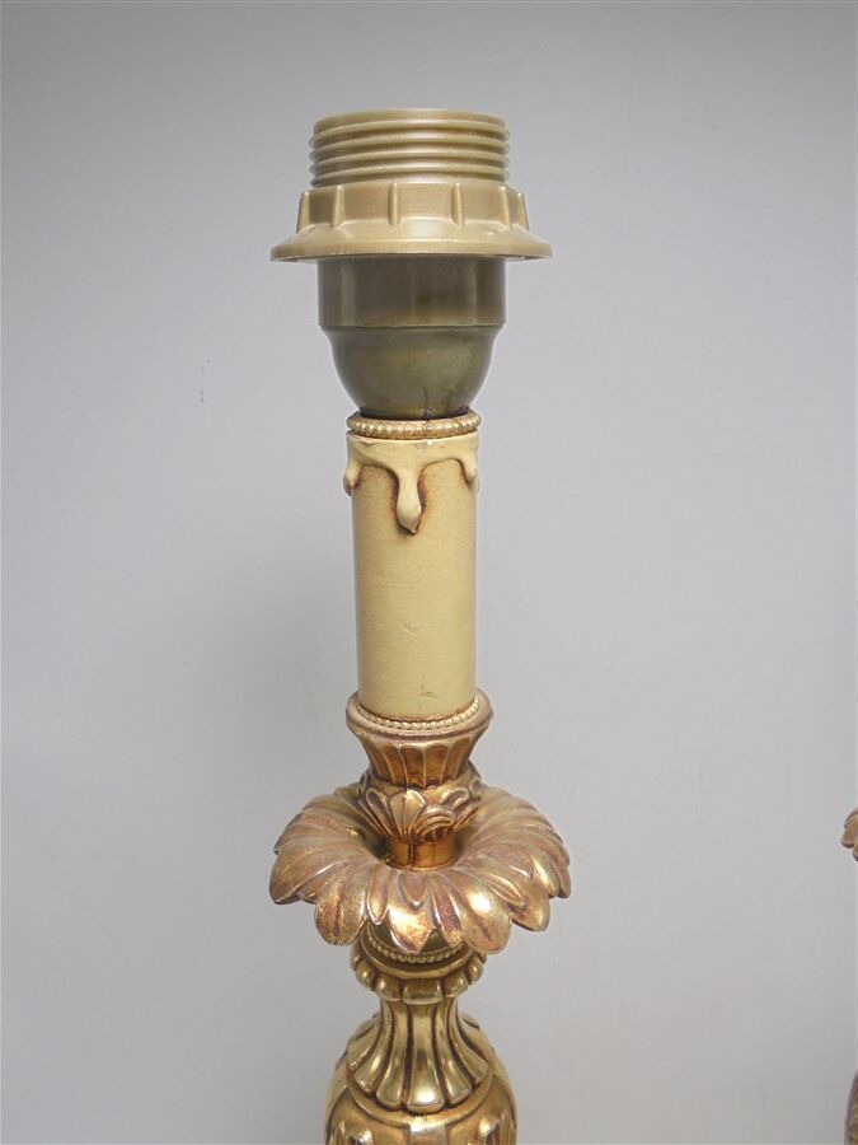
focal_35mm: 29
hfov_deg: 48.2
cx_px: 429
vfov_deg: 61.7
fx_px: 958
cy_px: 572
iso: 100
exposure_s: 1/60
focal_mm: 5.3
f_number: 3.7
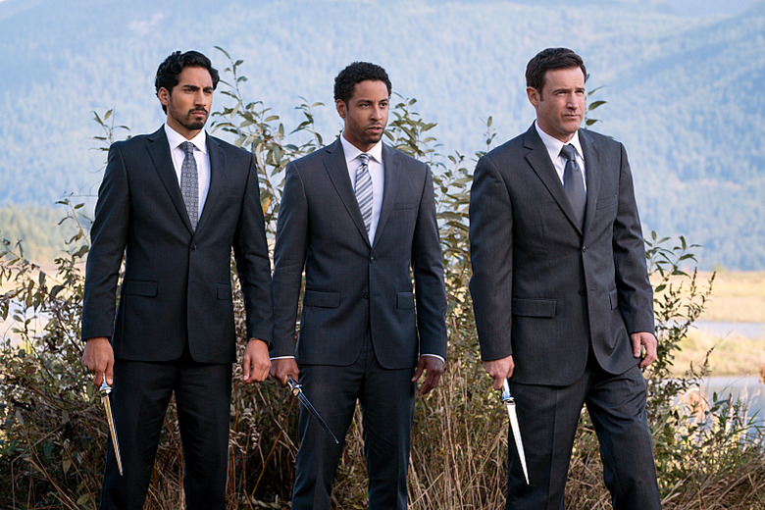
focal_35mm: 138
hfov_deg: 14.9
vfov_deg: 9.9
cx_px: 382
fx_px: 2932
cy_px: 255
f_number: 9
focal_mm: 138
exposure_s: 1/250
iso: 400
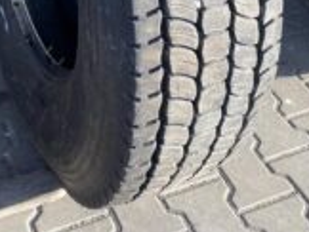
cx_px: 149
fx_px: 617
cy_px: -69
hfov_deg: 28.1
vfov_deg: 19.7
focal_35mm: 69
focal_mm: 4.25
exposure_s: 1/346
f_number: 1.8
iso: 32
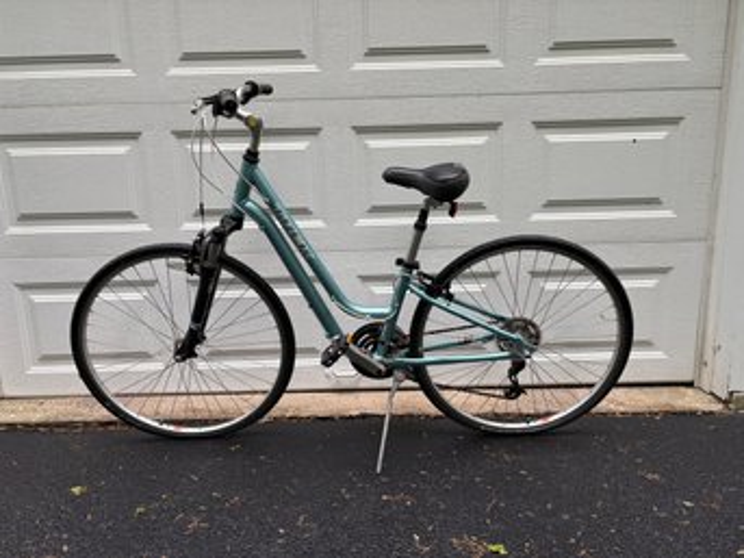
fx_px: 559
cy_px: 279
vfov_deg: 53.0
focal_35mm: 26
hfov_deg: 67.3
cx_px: 372
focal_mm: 5.96
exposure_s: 1/402
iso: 50
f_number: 1.6
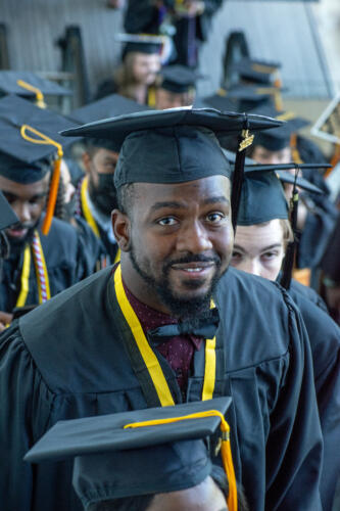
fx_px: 2552
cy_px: 256
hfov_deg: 7.6
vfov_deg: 11.4
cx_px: 170
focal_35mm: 180
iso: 1000
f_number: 8
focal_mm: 120
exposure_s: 1/125
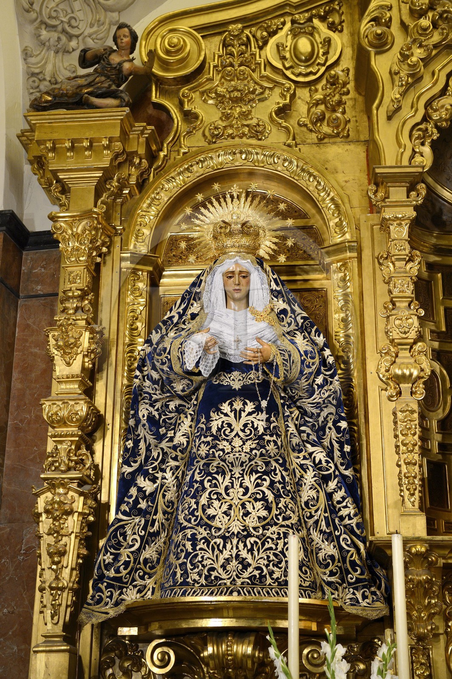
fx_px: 1037
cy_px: 340
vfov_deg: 36.3
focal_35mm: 55
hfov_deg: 24.6
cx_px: 226
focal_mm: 55
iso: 1600
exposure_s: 1/60
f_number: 4.5
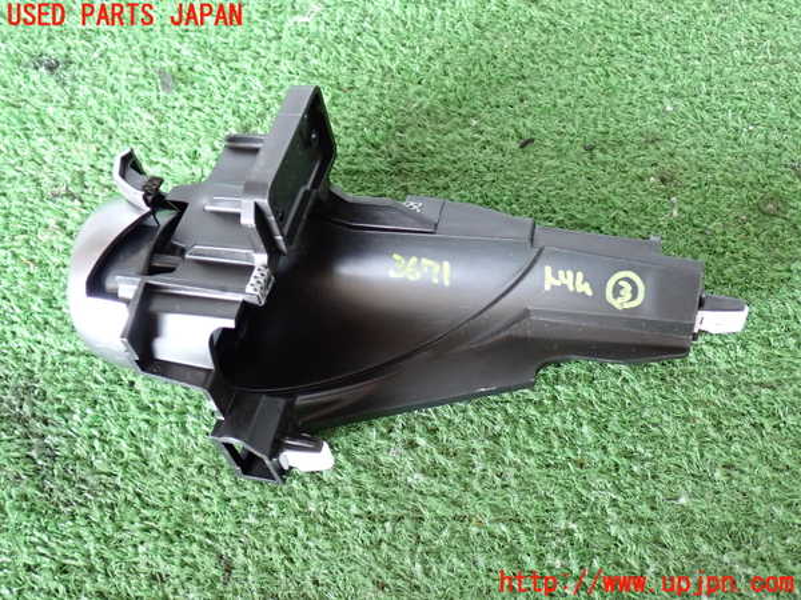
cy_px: 300
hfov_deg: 51.4
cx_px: 400
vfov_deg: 39.7
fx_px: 833
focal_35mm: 36
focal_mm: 6.37
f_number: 2.5
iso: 500
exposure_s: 1/40
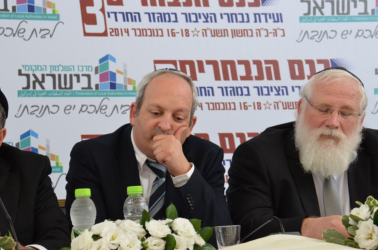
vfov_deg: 8.4
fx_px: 1703
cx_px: 164
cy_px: 129
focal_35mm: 163
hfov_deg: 12.7
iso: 1000
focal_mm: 95
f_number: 9
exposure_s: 1/160
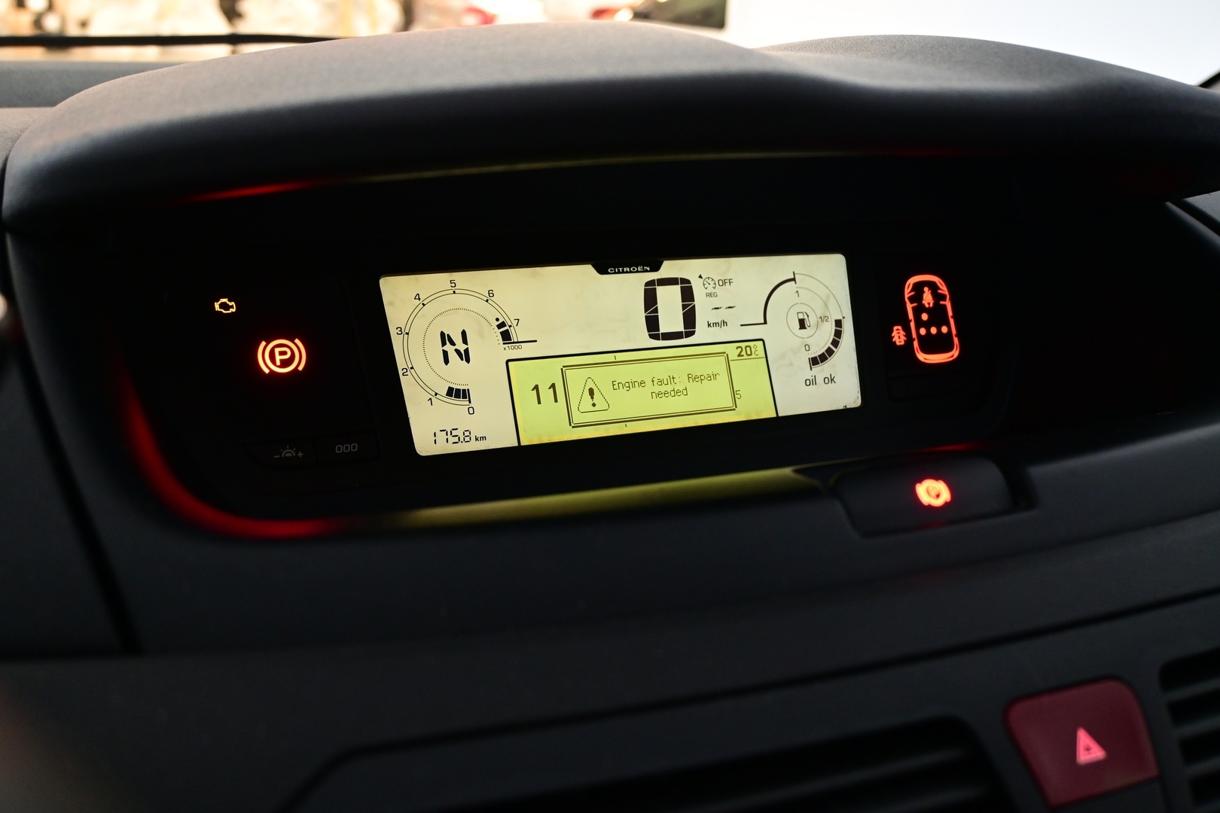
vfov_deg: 39.1
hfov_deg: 56.1
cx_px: 610
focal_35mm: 34
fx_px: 1144
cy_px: 406
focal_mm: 22.5
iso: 1400
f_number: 4
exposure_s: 1/40
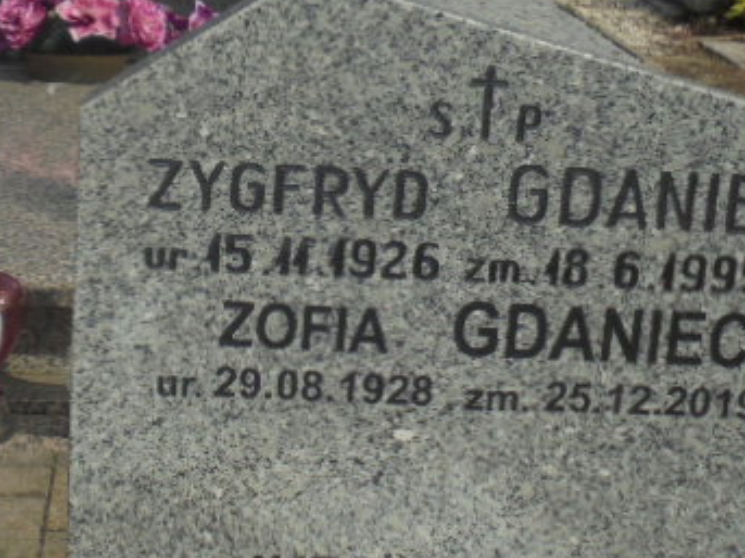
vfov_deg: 20.6
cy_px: 178
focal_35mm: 71
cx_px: 254
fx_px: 1528
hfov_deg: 27.3
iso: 100
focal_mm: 6.9
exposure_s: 1/800
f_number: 4.2
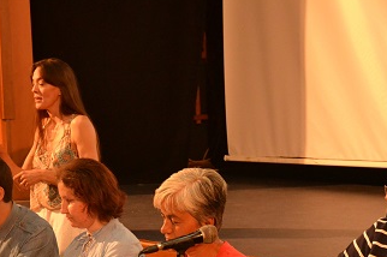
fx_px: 1267
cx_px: 192
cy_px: 214
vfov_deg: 11.5
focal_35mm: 118
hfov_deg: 17.4
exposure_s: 1/25
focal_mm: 46
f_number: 4.8
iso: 3200
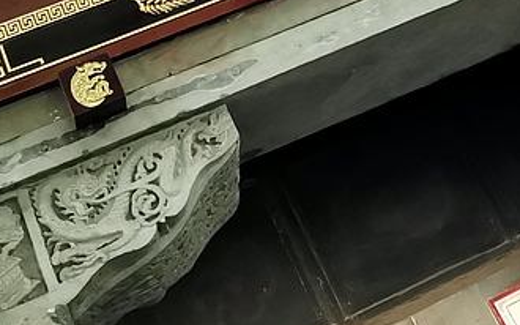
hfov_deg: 19.2
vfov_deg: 11.3
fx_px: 1516
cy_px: -263
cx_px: 429
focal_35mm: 107
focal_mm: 4.66
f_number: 1.4
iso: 200
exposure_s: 1/100
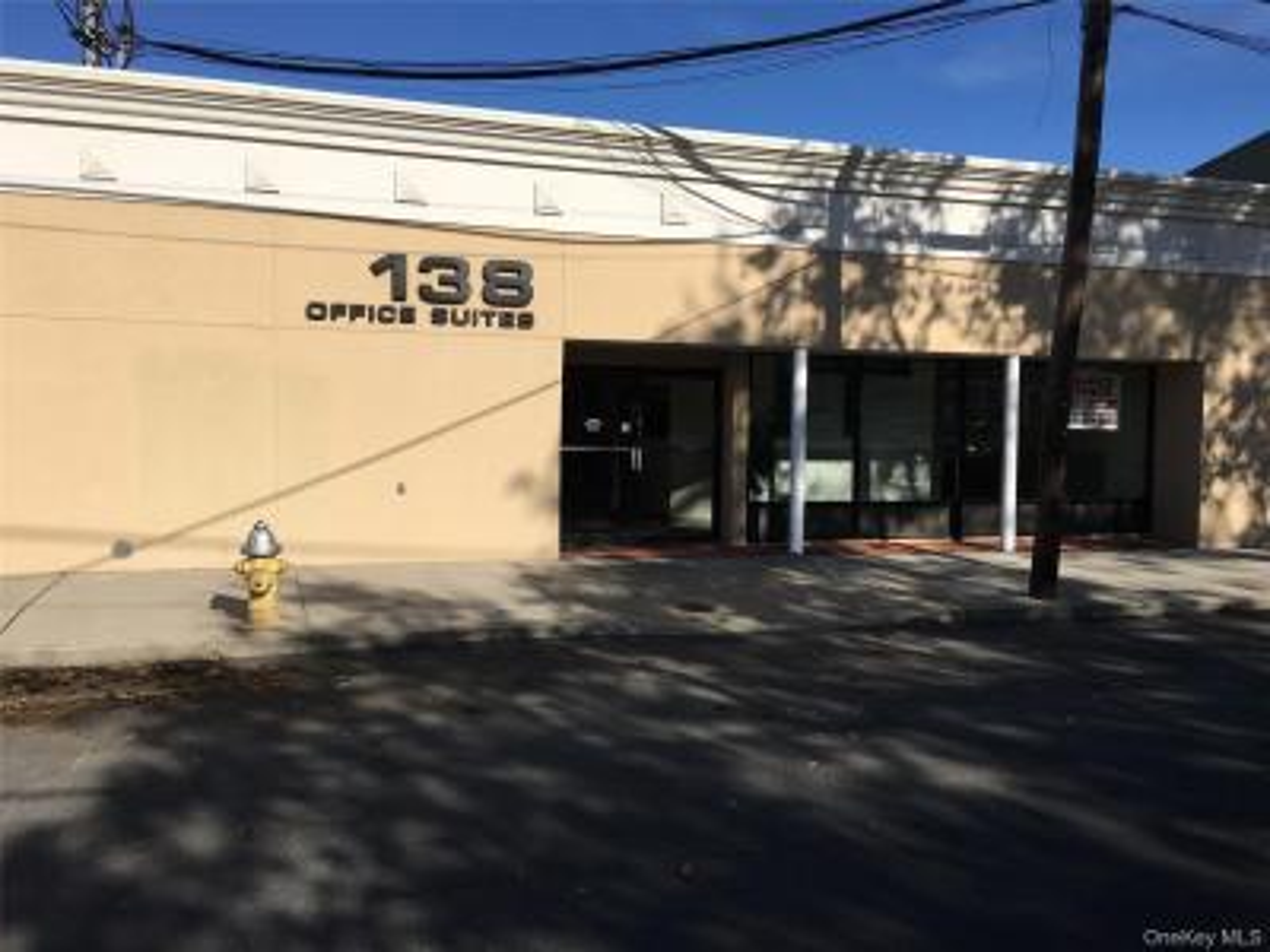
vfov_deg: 48.2
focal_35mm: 29
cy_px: 476
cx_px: 635
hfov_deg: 61.7
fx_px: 1064
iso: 25
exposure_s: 1/2849
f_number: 2.2
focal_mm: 4.15
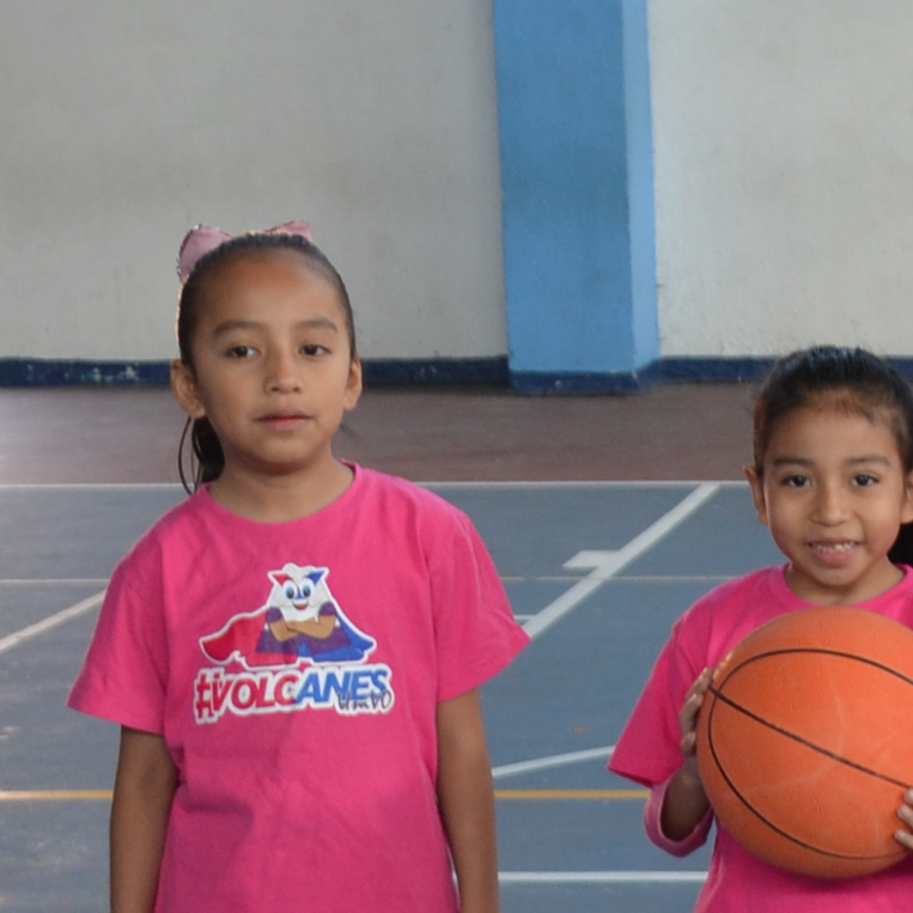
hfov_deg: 12.9
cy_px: 686
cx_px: 1451
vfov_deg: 13.7
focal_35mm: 127
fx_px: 3790
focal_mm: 22
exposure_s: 1/60
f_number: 4
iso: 400
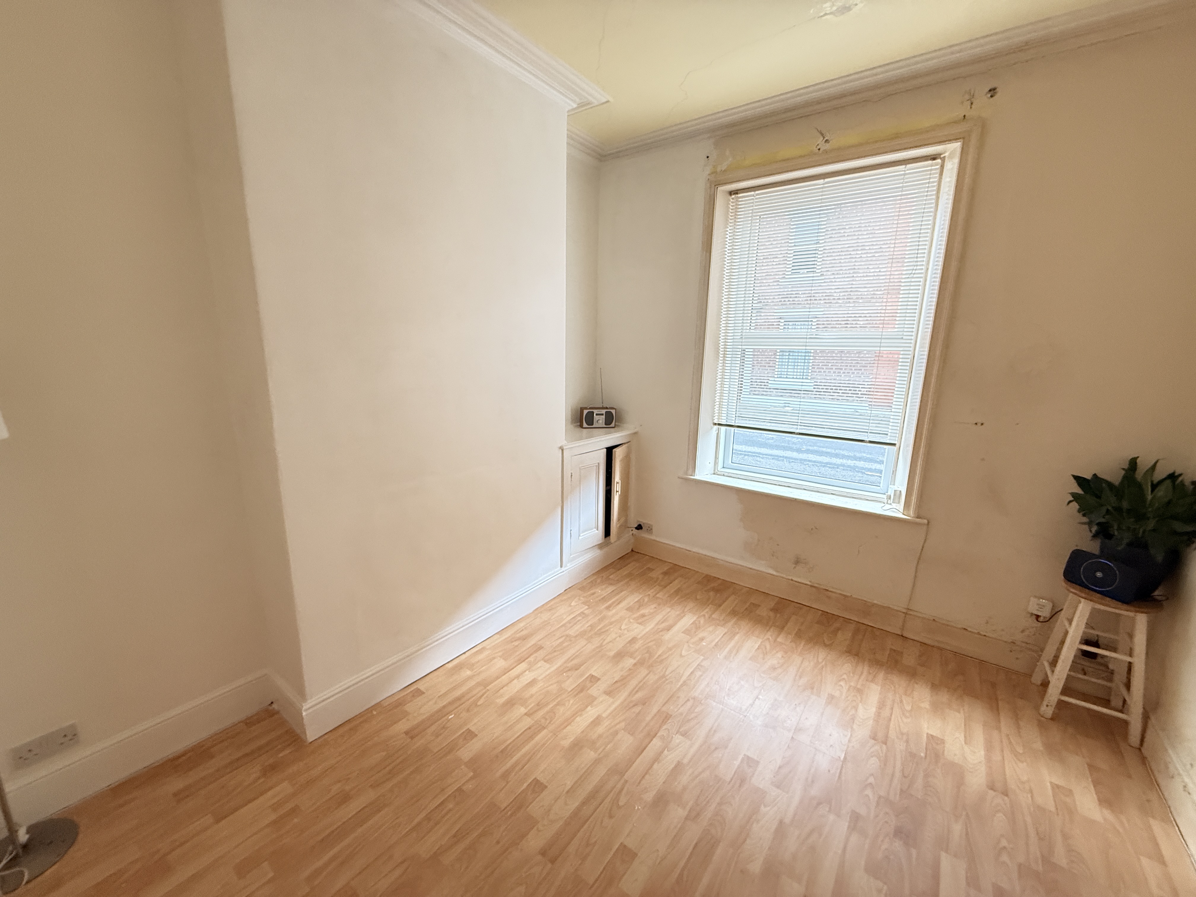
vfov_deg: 85.7
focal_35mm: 14
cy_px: 448
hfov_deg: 102.1
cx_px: 598
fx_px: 484
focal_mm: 2.22
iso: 320
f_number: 2.2
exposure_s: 1/74
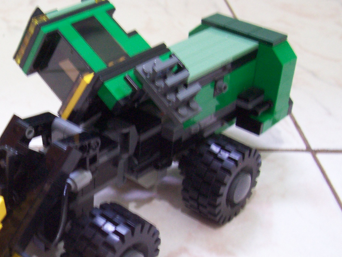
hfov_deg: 30.4
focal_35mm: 62
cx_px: 69
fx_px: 613
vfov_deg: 23.6
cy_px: 170
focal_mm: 5.6
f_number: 2.7
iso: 160
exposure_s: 1/2.83
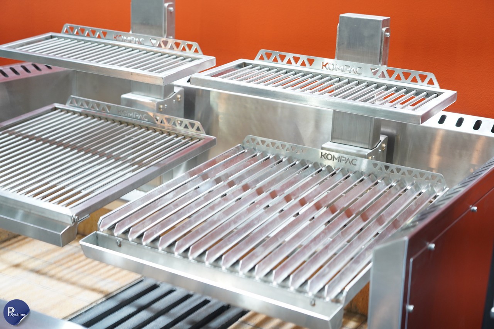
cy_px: 164
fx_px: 823
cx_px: 247
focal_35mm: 60
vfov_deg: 22.6
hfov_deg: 33.4
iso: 1600
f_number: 4
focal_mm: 60
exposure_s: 1/60
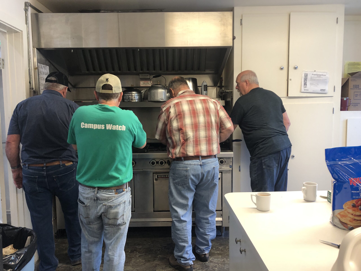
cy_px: 136
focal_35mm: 28
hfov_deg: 63.4
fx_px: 292
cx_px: 180
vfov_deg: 49.7
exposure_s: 1/24
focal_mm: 4
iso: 40
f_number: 1.8
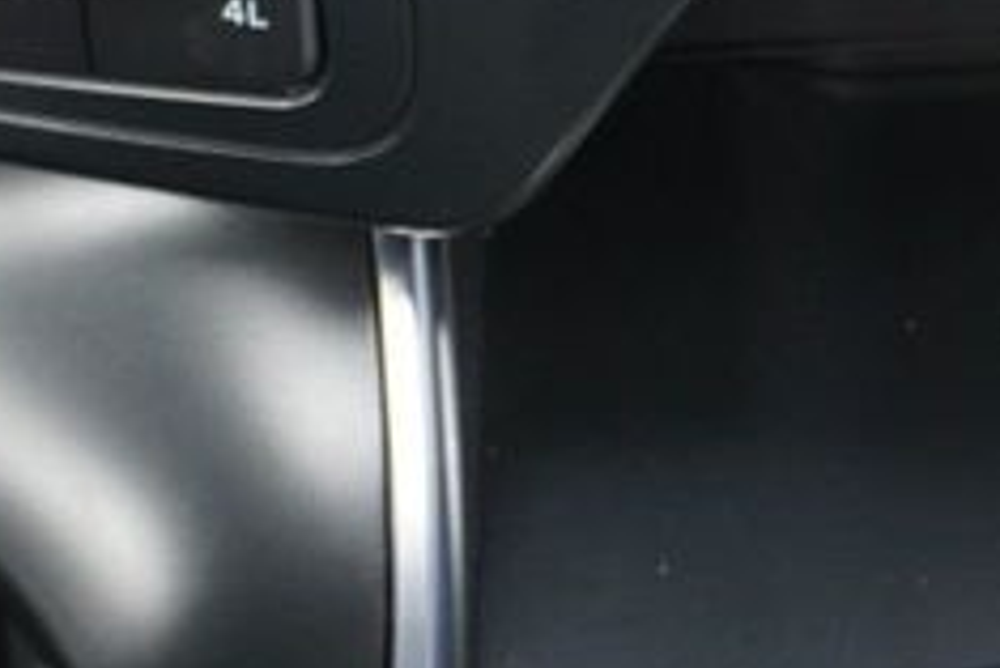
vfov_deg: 10.3
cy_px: -140
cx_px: 1370
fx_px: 3641
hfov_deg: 14.8
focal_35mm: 131
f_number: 4
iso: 1000
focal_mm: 20
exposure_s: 1/60
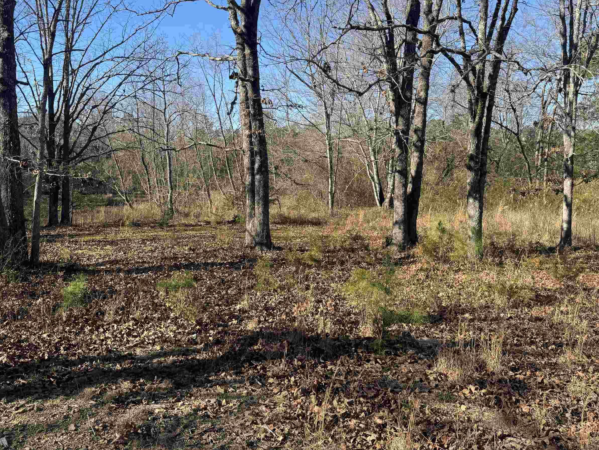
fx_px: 536
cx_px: 285
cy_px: 194
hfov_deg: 58.3
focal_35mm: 31
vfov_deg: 45.3
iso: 80
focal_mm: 6.76
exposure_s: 1/1721
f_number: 1.78
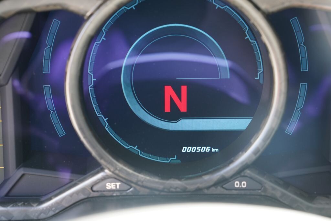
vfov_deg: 21.6
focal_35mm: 63
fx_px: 579
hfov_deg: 31.9
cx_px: 166
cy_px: 110
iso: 1000
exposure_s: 1/80
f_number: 4
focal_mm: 63
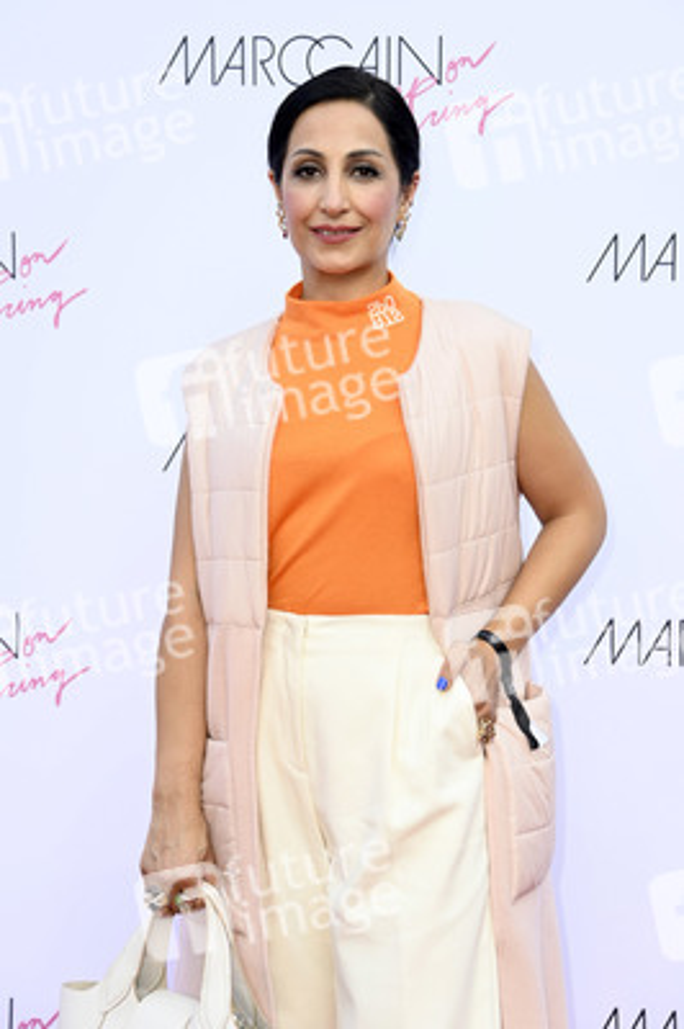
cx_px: 342
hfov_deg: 15.2
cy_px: 514
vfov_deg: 22.6
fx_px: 2569
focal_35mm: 90
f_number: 5.6
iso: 640
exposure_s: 1/250
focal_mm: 90
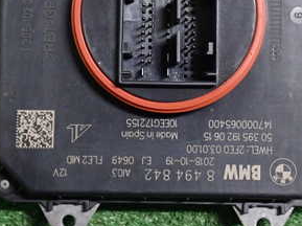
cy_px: 40
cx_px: 164
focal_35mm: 79
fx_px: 688
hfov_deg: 24.7
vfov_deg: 18.4
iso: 800
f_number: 2.7
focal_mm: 6.83
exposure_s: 1/15
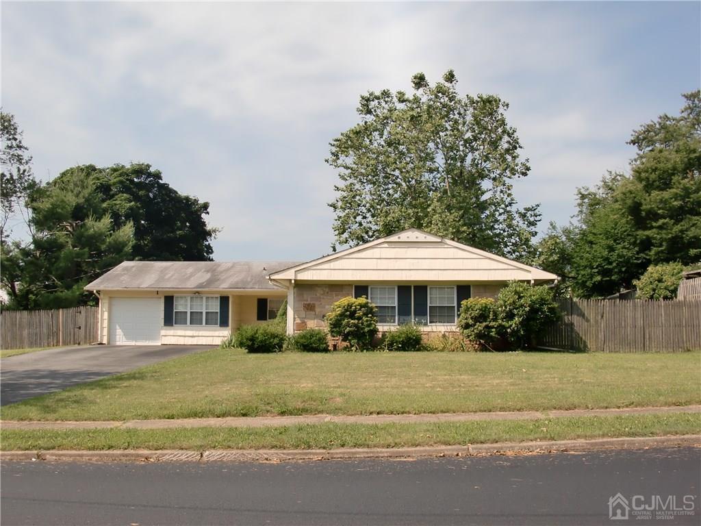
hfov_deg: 51.4
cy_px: 263
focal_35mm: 36
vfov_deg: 39.7
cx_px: 350
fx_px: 729
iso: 64
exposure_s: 1/200
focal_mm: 6.3
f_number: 7.9
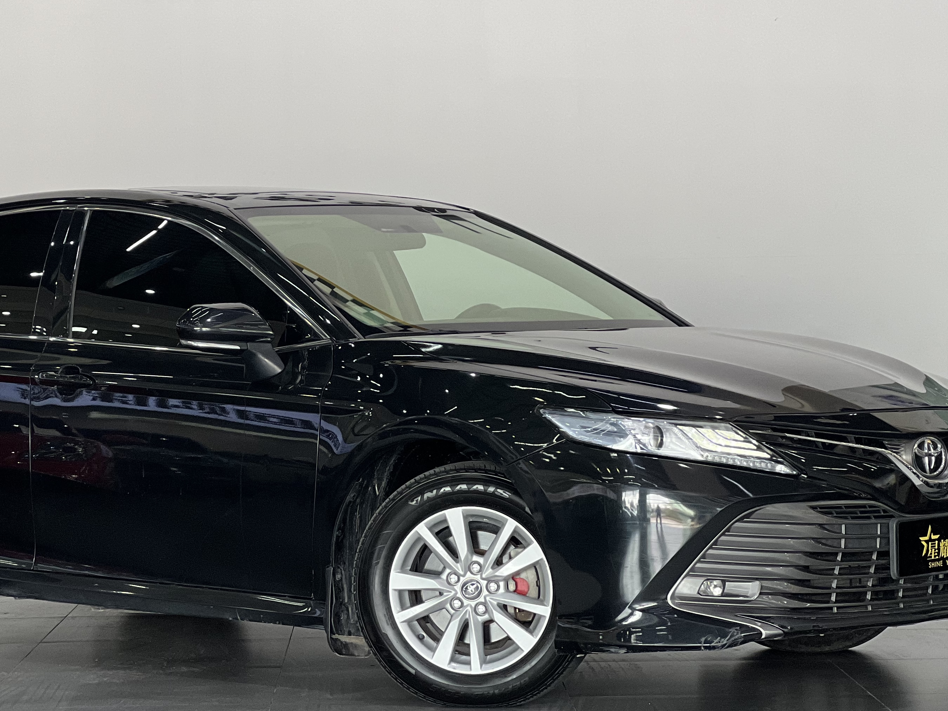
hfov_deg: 17.1
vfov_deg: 12.9
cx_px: 337
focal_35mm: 115
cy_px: 231
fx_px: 3149
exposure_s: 1/100
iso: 125
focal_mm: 9
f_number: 2.8
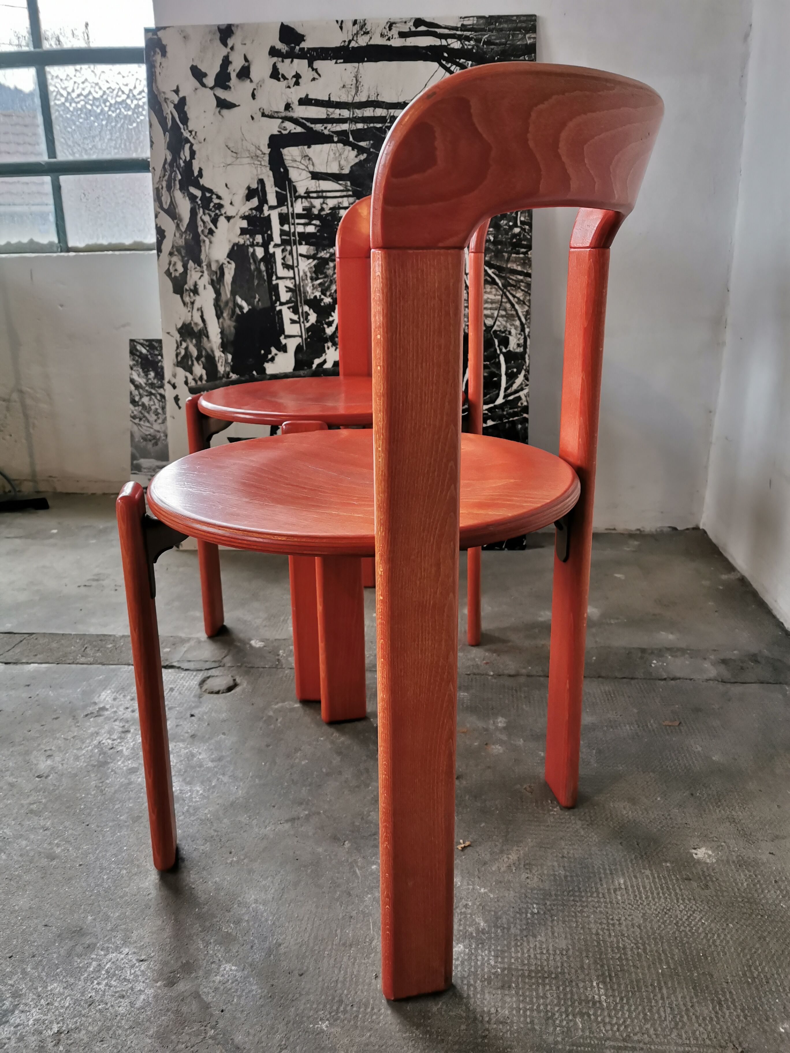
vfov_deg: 65.3
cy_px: 526
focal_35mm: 27
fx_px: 822
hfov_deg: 51.4
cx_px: 395
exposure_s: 1/120
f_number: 1.6
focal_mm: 5.56
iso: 200
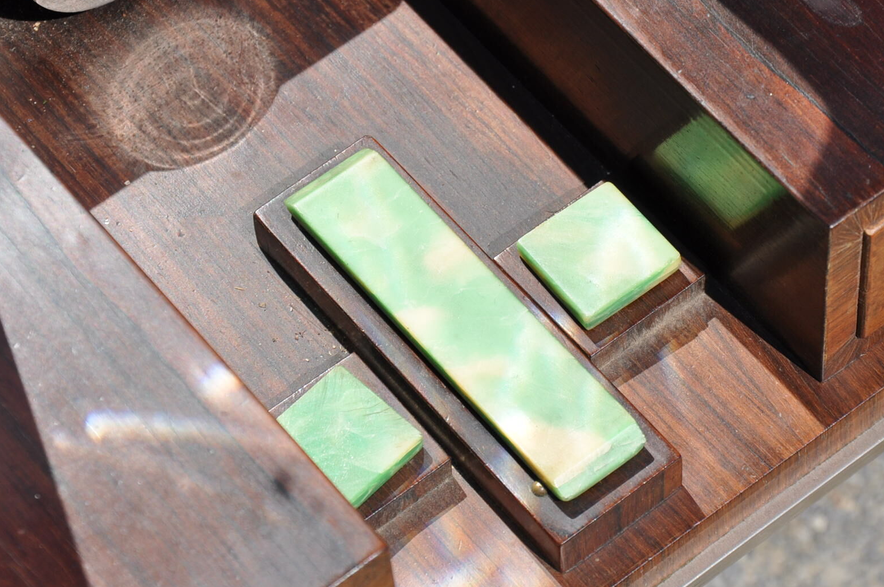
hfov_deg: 12.4
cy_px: 256
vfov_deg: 8.2
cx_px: 526
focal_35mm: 166
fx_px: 4071
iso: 250
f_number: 8
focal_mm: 80
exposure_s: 1/1000
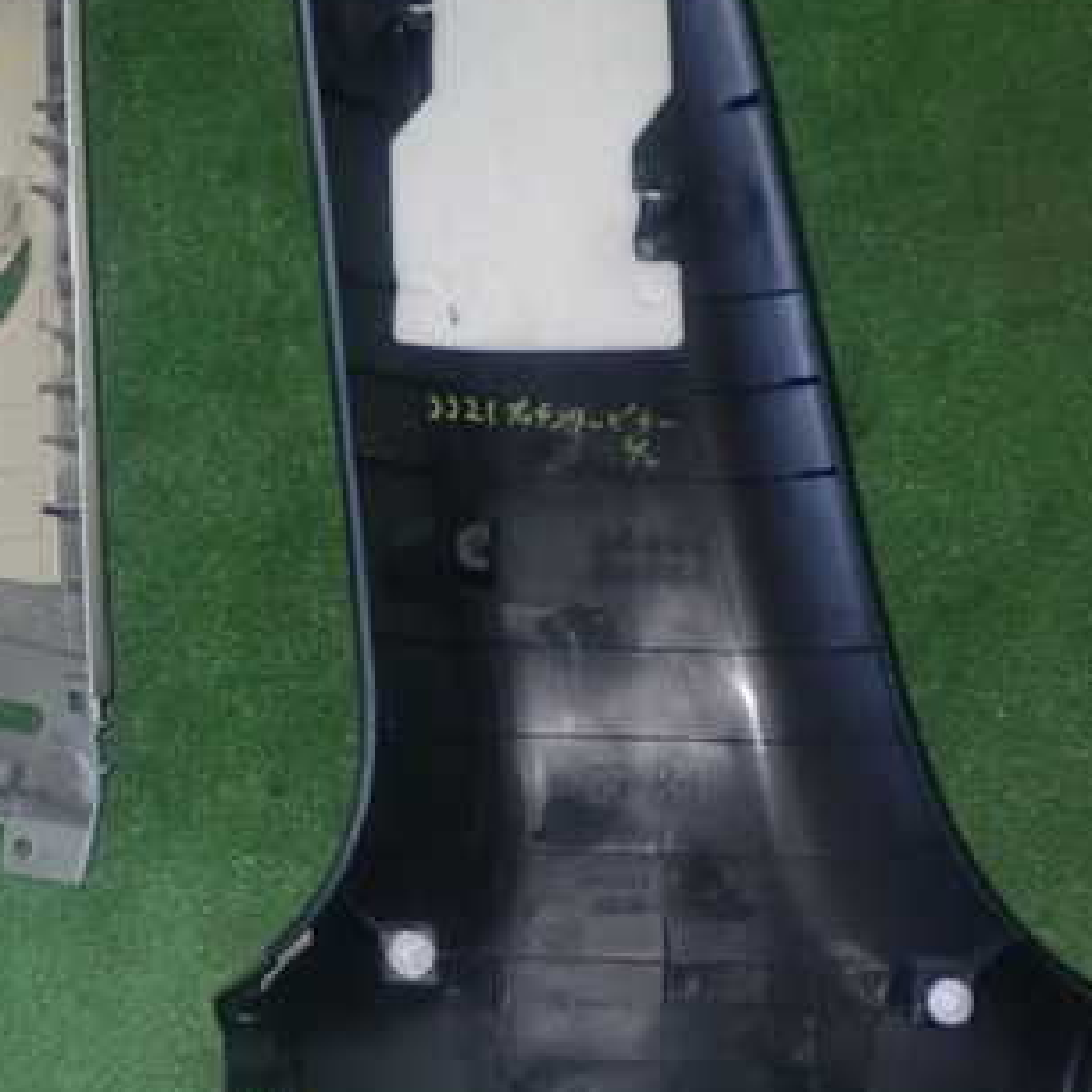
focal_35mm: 71
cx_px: 360
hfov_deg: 24.2
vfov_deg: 24.3
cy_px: 464
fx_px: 2534
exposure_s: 1/40
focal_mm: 7.31
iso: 1250
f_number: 8
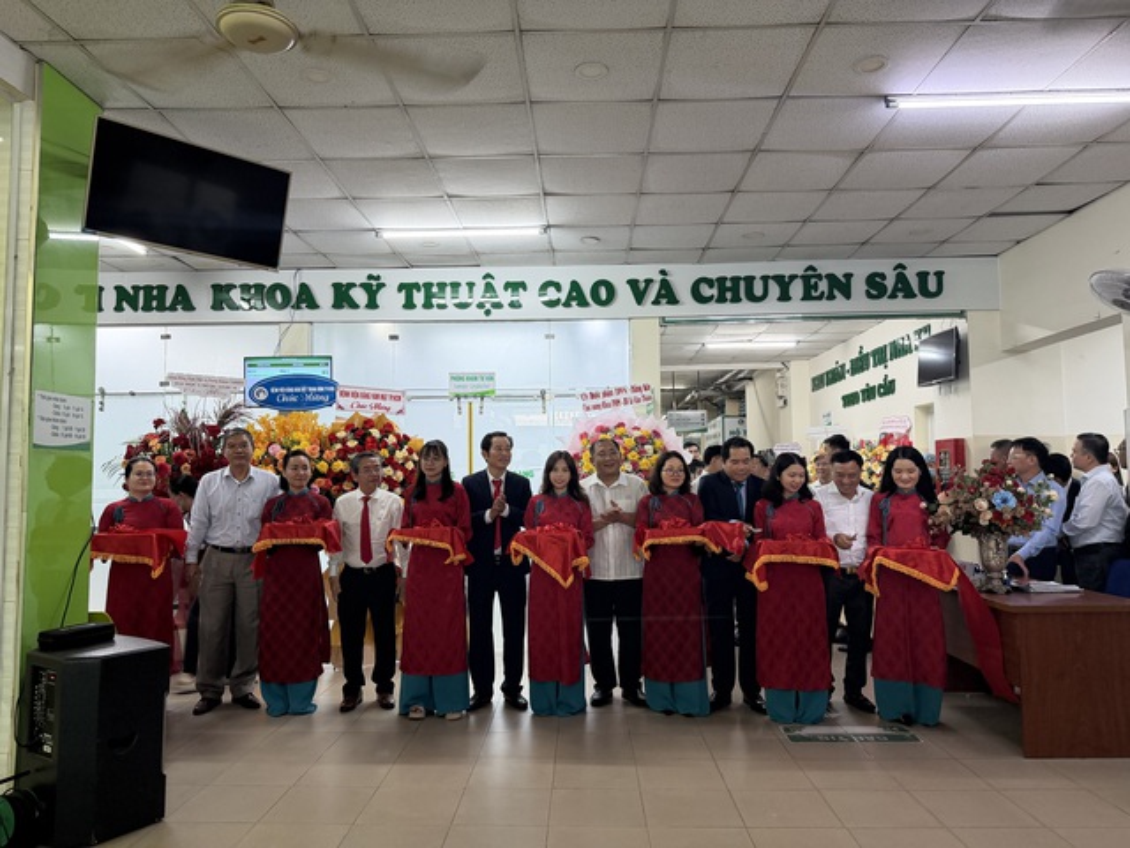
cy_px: 424
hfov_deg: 71.6
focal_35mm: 24
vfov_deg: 56.8
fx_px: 783
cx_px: 565
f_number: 1.78
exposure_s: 1/68
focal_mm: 6.76
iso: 200
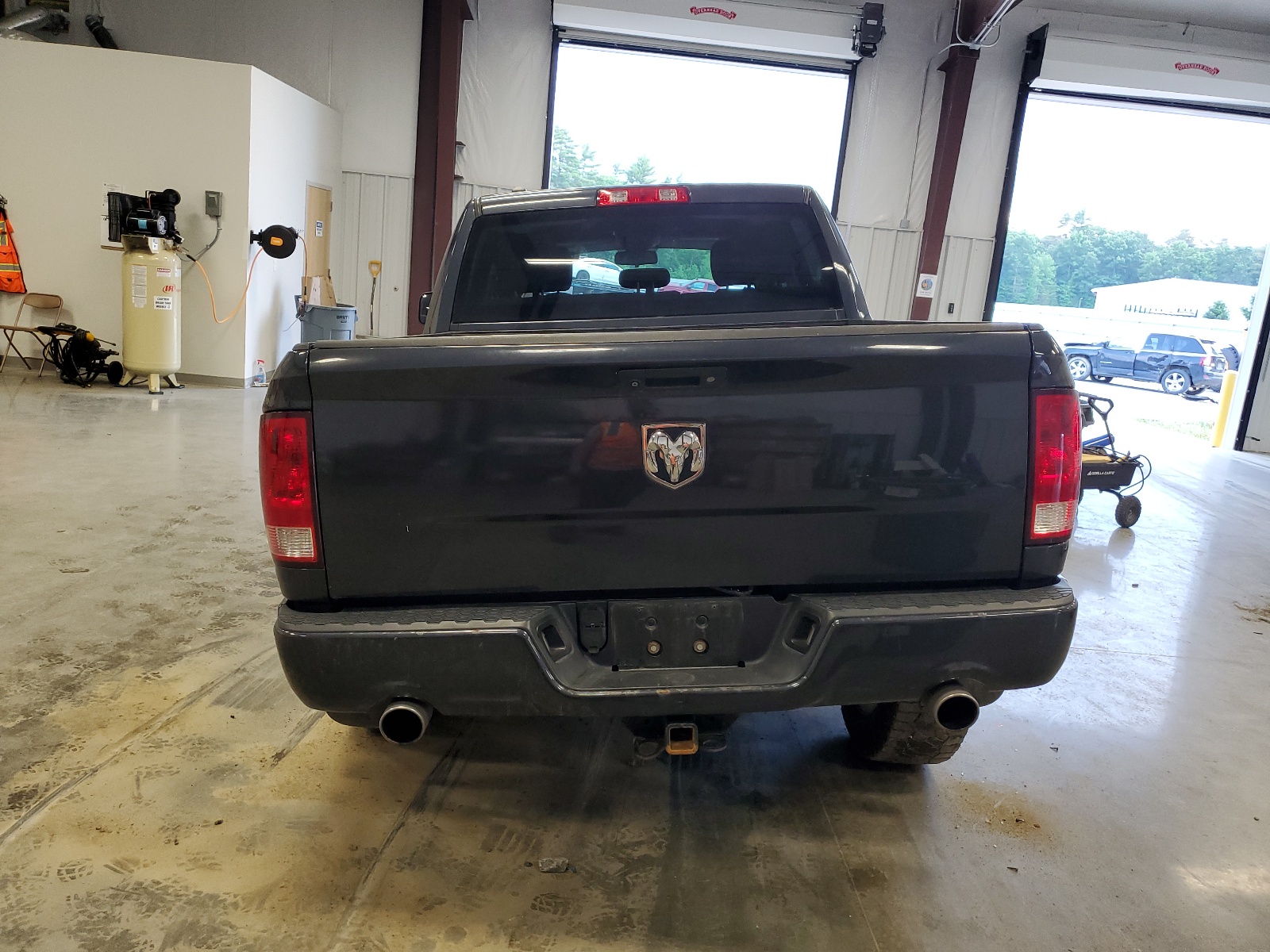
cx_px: 635
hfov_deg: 67.3
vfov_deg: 53.1
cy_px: 476
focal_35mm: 26
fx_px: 954
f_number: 1.5
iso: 97
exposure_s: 1/120
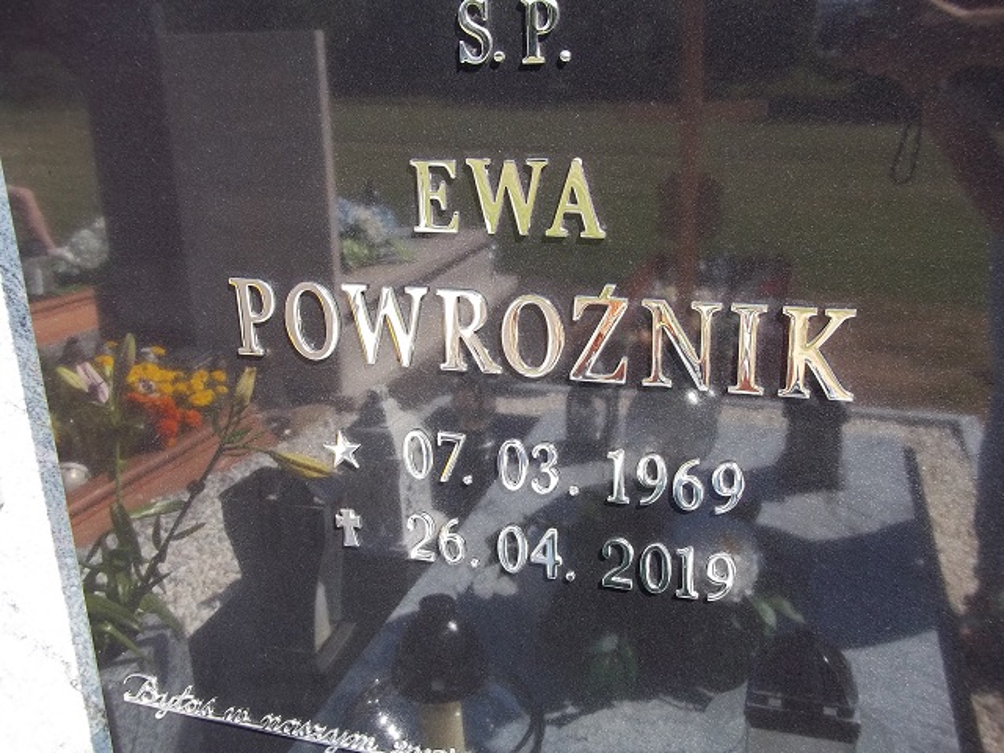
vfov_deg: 44.2
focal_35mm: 32
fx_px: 928
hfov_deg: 56.8
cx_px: 502
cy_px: 376
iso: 80
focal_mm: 5.7
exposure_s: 1/320
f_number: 2.9
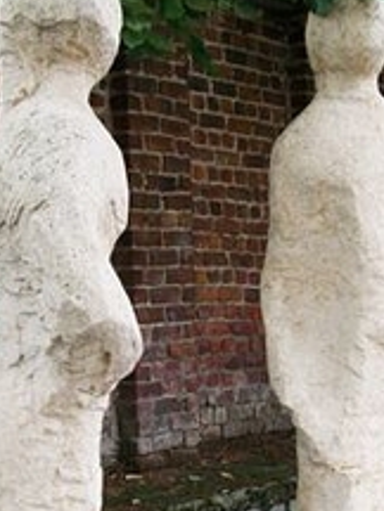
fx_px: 1316
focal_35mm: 89
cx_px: 197
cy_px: 319
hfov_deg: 16.6
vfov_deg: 22.0
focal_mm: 5.7
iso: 80
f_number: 2.9
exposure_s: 1/160
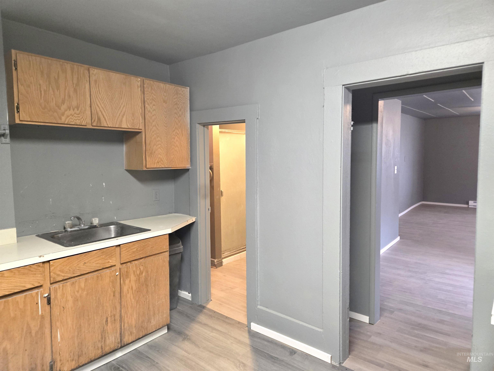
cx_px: 247
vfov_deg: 58.9
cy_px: 186
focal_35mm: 23
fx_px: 328
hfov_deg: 73.9
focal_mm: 5.4
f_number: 1.8
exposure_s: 1/30
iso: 400
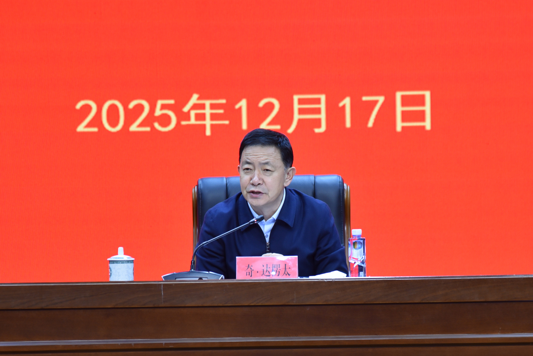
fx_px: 1776
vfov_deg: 11.4
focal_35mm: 120
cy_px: 178
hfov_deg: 17.1
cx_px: 266
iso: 800
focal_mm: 120
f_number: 4
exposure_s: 1/60
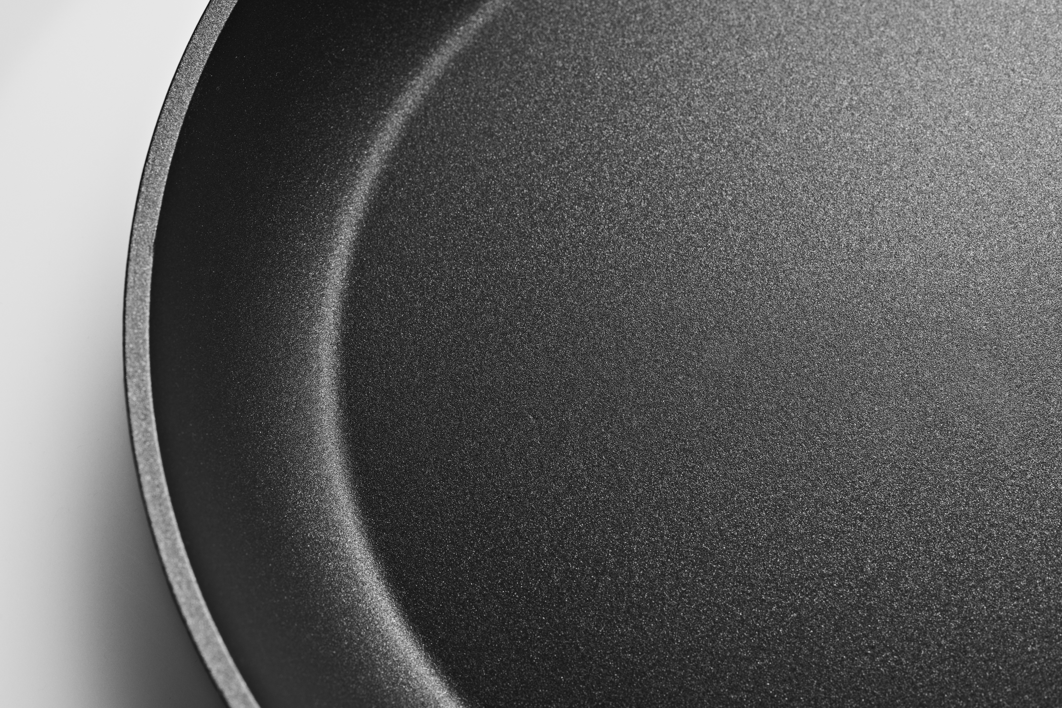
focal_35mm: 50
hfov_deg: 39.6
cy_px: 354
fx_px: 1475
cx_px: 531
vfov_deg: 27.0
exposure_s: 1/200
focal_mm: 50
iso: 160
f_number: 11
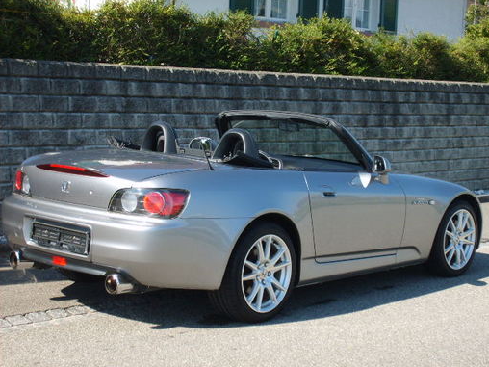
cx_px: 246
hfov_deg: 26.7
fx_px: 1031
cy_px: 183
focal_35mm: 73
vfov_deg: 20.2
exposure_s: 1/350
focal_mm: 12
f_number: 3.9
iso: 50
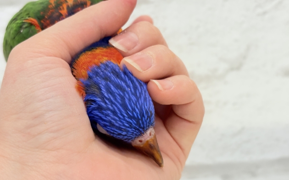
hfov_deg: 36.3
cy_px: 99
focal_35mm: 56
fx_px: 441
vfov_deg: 23.1
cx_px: 146
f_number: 1.6
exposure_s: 1/100
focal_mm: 5.96
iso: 125
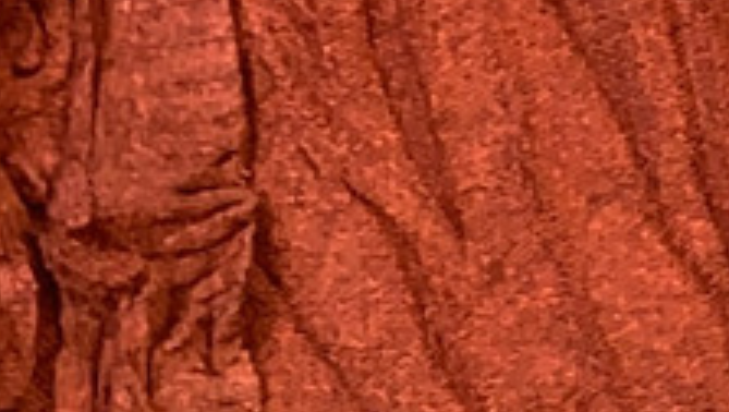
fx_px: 2651
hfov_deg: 15.5
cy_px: 932
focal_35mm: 137
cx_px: 592
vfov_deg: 8.3
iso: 100
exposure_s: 1/100
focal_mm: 4.25
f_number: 1.8
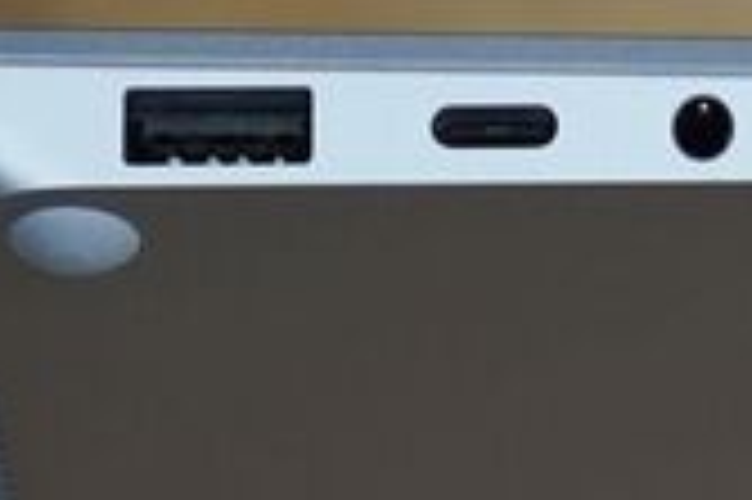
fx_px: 5280
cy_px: 577
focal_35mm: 253
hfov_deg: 7.8
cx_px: 1497
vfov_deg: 5.4
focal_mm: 44
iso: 640
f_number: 4
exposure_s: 1/250
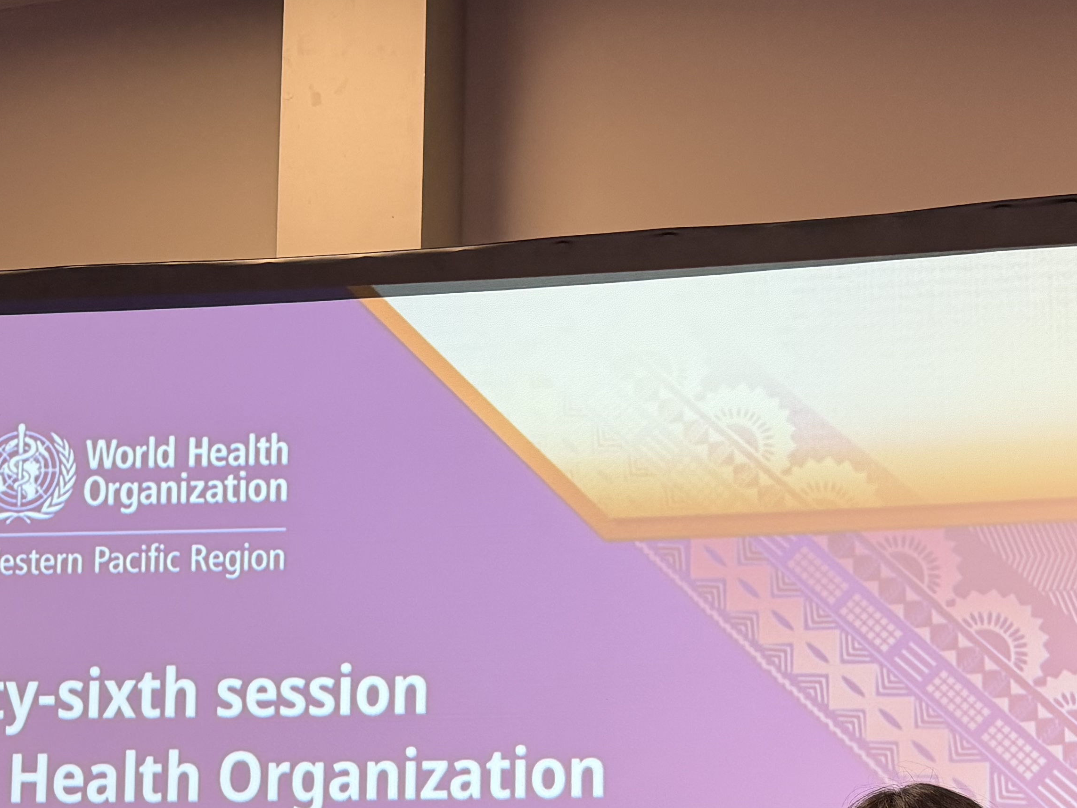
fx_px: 1867
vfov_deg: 22.7
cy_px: 928
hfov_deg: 32.2
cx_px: 557
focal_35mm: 60
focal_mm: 6.76
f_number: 1.78
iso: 200
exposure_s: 1/100
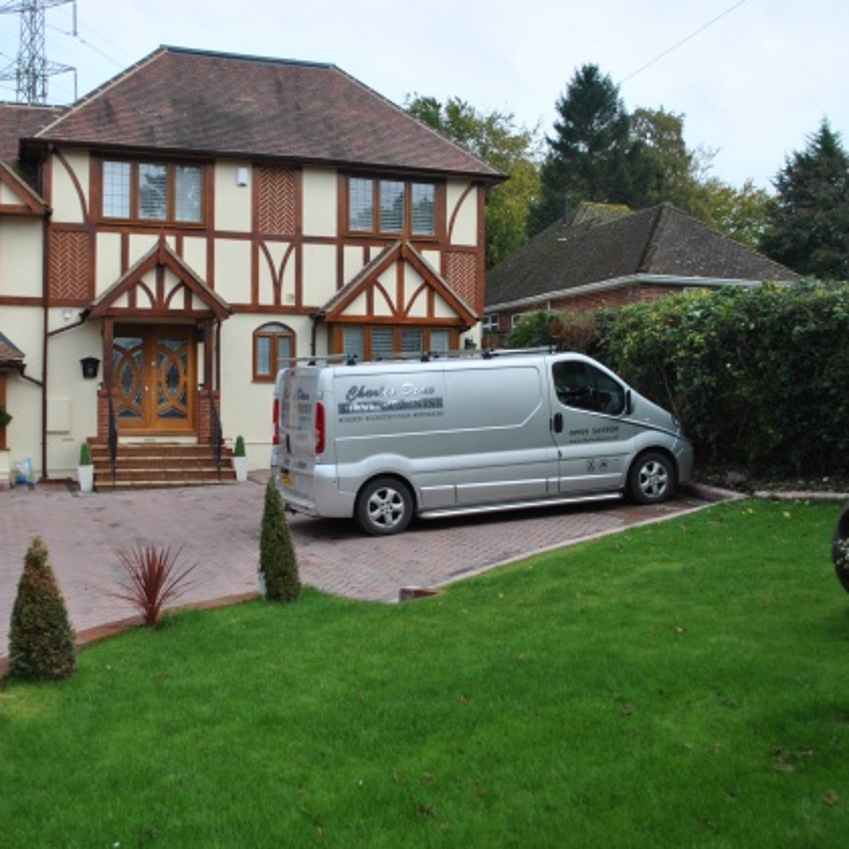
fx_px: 971
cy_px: 431
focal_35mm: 35
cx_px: 331
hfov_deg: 46.9
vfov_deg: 47.2
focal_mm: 18
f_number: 4
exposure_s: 1/1000
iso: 200
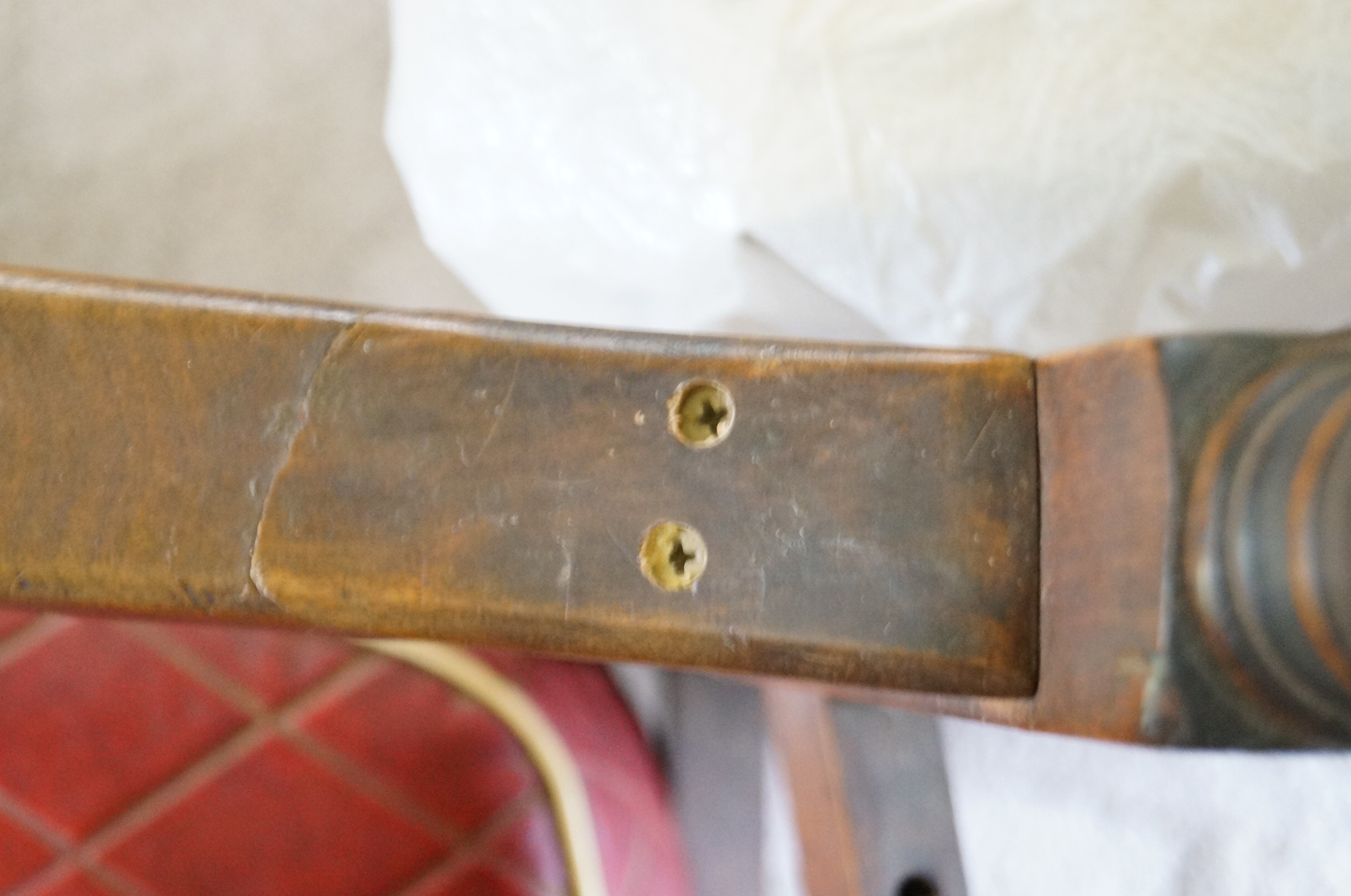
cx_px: 676
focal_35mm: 75
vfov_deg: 18.1
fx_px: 2810
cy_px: 448
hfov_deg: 27.0
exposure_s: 1/8
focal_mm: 50
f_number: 5.6
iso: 3200
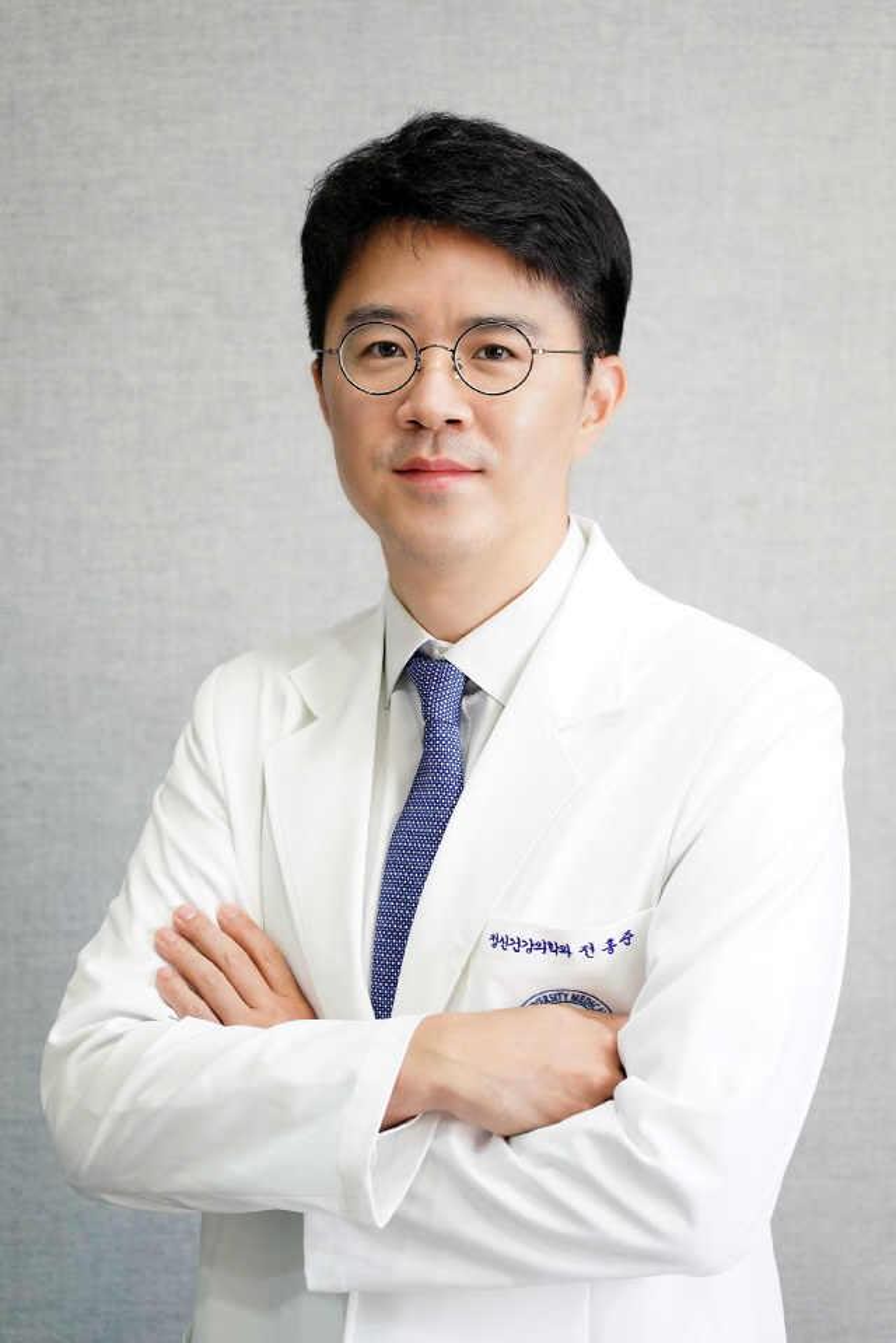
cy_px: 672
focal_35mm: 103
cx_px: 448
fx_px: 3842
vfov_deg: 19.8
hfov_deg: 13.3
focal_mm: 103
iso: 2500
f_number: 4
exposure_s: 1/200
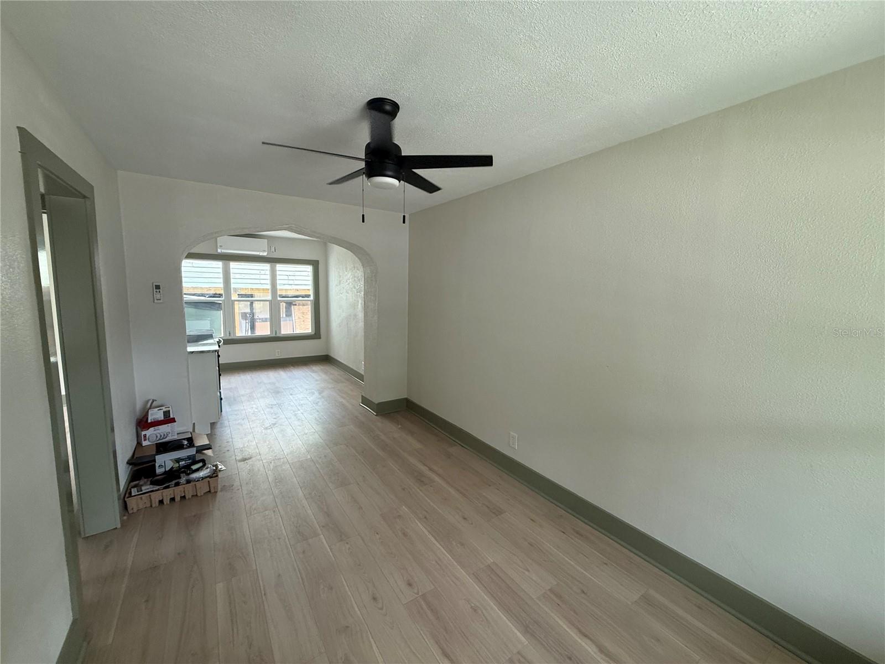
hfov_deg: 102.1
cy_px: 332
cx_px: 442
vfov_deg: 85.7
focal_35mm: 14
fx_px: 358
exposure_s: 1/120
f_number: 2.2
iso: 160
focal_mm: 2.22
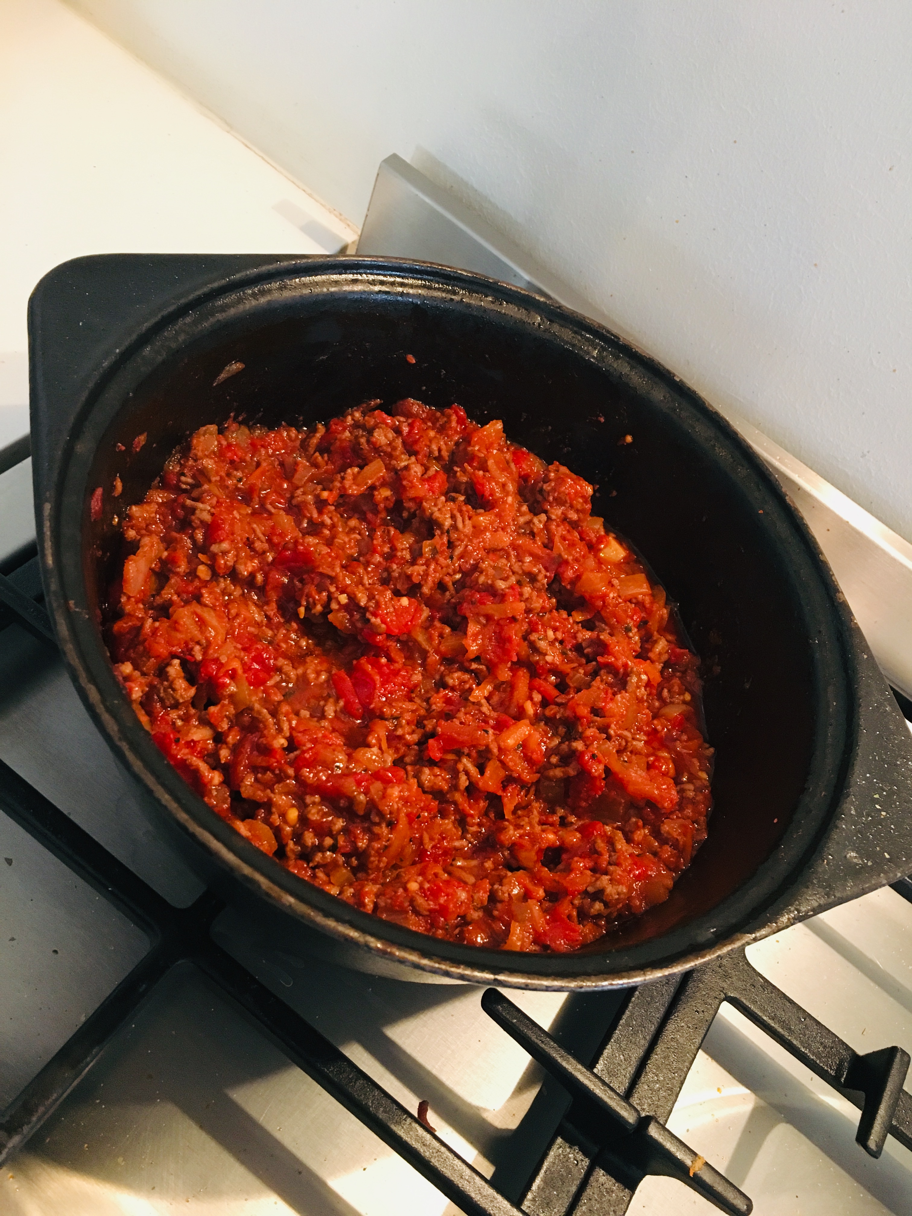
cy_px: 608
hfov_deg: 48.2
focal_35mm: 29
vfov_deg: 61.7
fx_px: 1019
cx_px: 456
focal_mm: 4.15
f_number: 2.2
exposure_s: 1/20
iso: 200
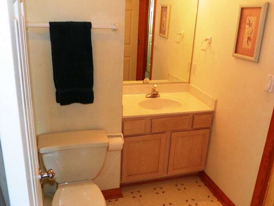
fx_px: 261
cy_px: 103
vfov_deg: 42.9
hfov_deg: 55.4
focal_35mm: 33
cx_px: 137
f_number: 2.8
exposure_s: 1/50
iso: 100
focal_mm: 5.9
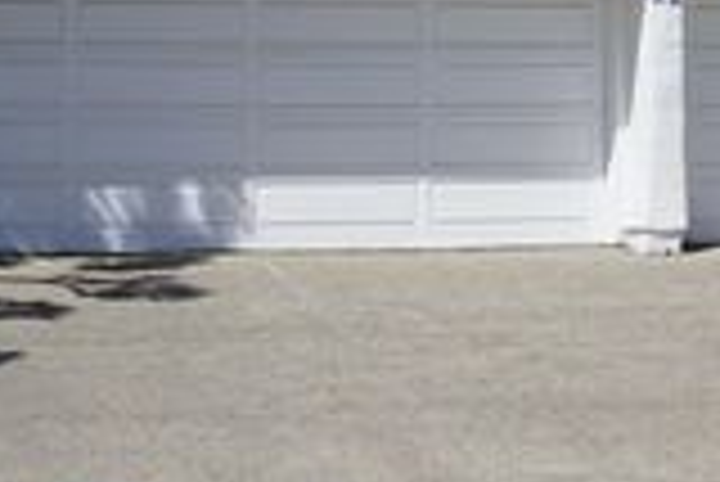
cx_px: 423
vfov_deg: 10.8
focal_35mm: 127
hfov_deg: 16.2
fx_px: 2533
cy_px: 47
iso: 100
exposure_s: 1/1250
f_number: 5.6
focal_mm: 27
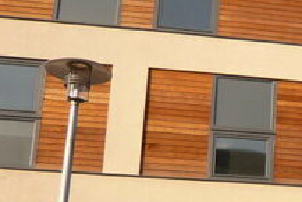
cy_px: 221
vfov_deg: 14.3
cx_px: 437
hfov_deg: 19.3
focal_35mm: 94
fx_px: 789
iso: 100
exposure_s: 1/800
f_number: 2.8
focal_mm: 4.6
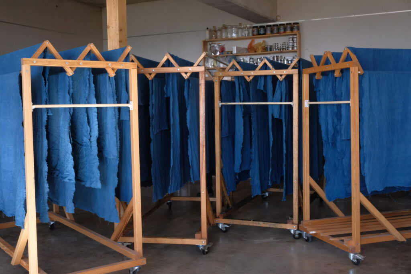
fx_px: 468
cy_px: 137
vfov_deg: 32.6
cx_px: 206
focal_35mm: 41
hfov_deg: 47.4
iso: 3200
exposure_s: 1/60
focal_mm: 27
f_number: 13
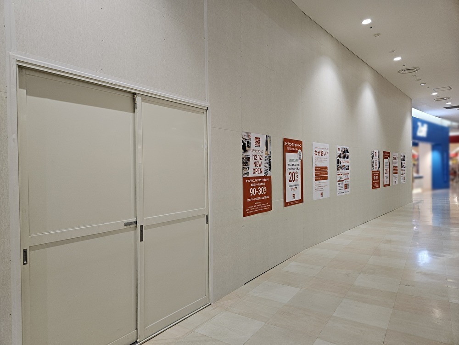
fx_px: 305
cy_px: 172
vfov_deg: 58.9
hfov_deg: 73.9
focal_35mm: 23
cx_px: 230
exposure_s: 1/100
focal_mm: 5.4
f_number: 1.8
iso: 80
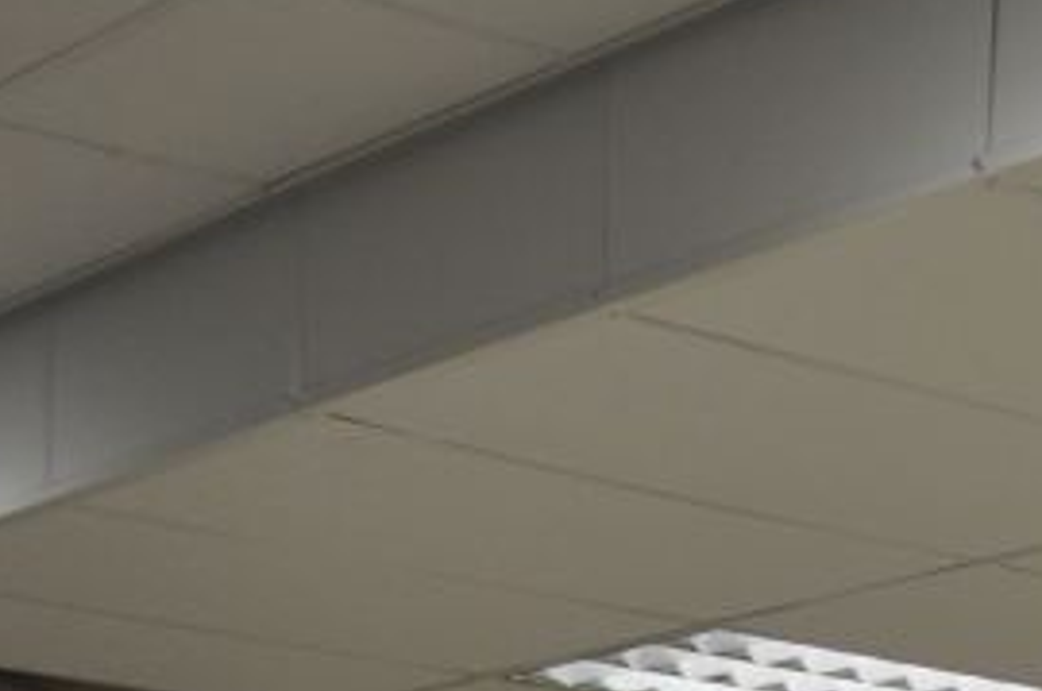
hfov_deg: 15.1
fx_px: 3467
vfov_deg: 10.4
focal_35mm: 120
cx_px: 1802
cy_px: 1426
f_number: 4
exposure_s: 1/60
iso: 400
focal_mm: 18
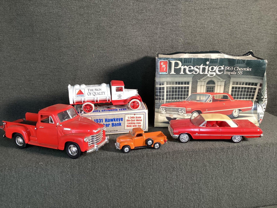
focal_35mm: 31
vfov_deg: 45.4
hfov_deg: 58.3
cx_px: 138
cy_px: 104
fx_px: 248
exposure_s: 1/60
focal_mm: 3.3
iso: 200
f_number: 2.4
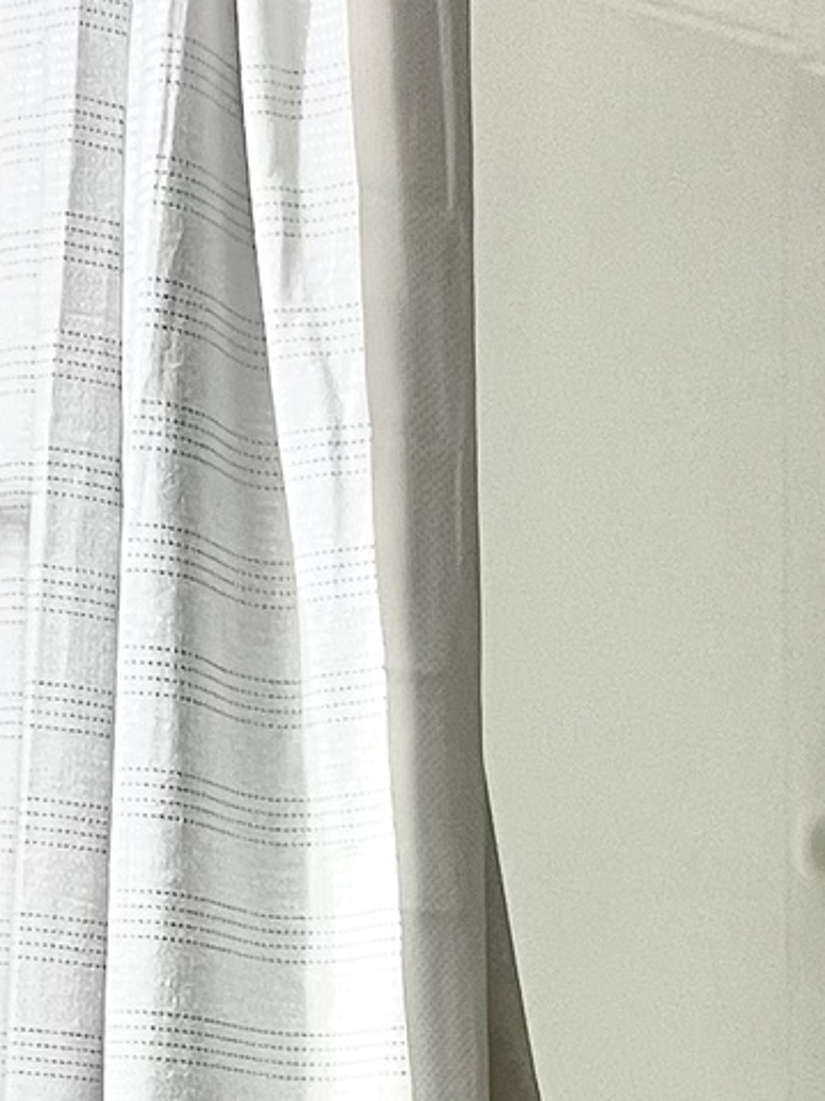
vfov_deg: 15.0
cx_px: 763
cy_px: 1478
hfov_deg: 11.8
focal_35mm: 125
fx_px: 3974
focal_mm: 5.7
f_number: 1.5
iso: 125
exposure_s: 1/60
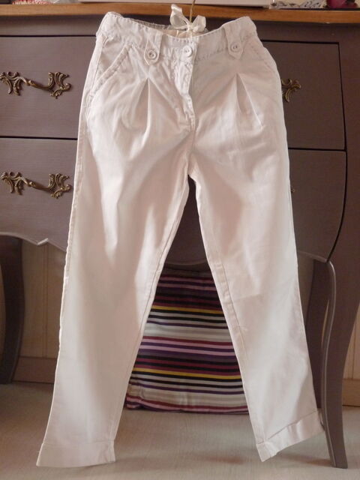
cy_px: 240
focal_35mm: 48
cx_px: 180
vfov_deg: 39.7
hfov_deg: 30.3
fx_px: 666
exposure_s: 1/20
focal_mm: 8.5
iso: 400
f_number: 3.2
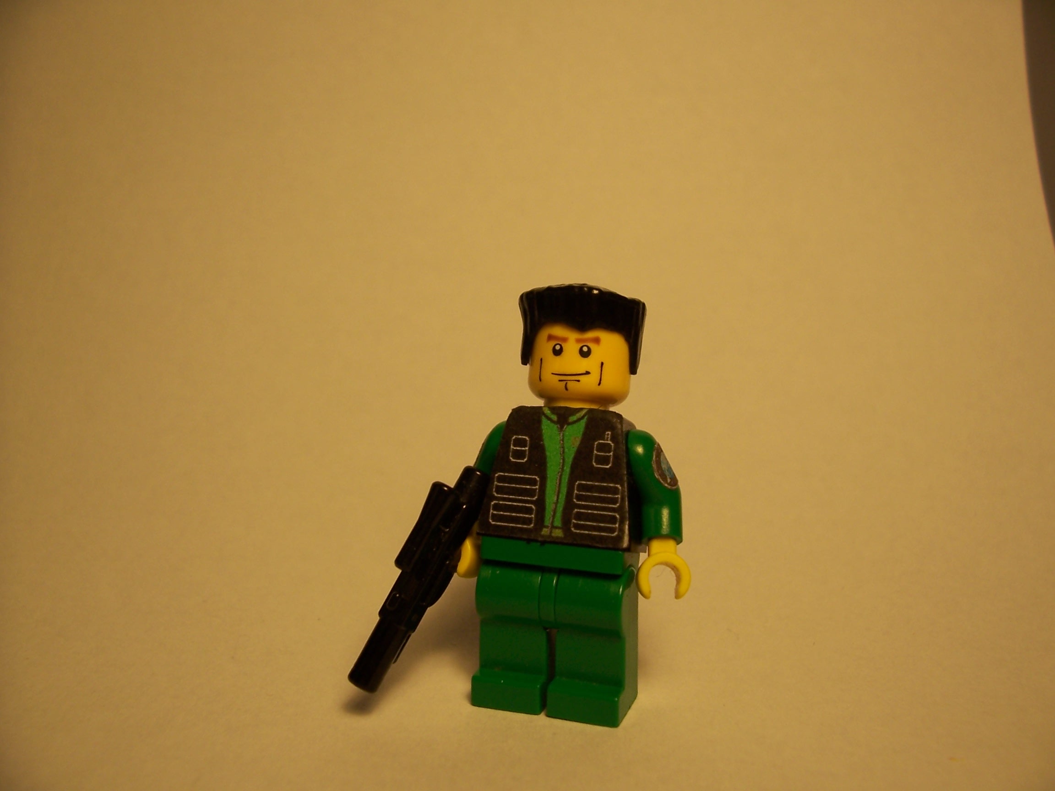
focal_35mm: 34
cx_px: 528
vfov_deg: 41.8
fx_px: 1036
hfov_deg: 54.0
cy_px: 396
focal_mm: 5.6
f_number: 2.7
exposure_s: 1/60
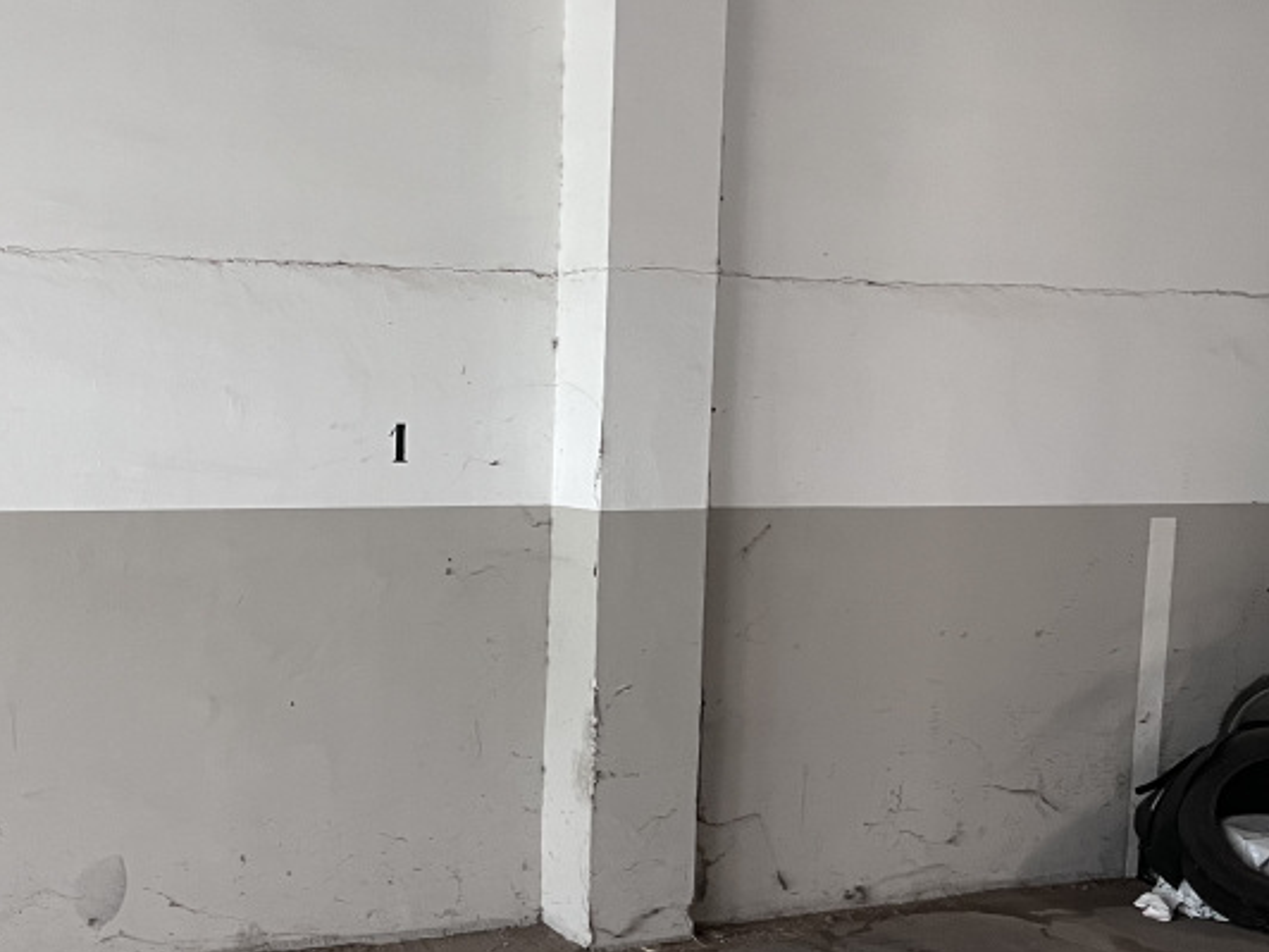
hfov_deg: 37.9
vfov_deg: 28.9
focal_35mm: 50
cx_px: 448
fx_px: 1833
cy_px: 642
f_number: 1.6
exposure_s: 1/50
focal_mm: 5.1
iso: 250
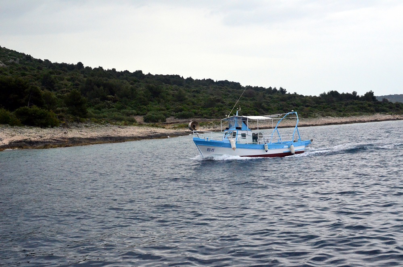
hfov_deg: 37.9
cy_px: 134
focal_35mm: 52
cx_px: 202
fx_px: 586
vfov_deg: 25.6
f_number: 6.3
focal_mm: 35
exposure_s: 1/6400
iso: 3200
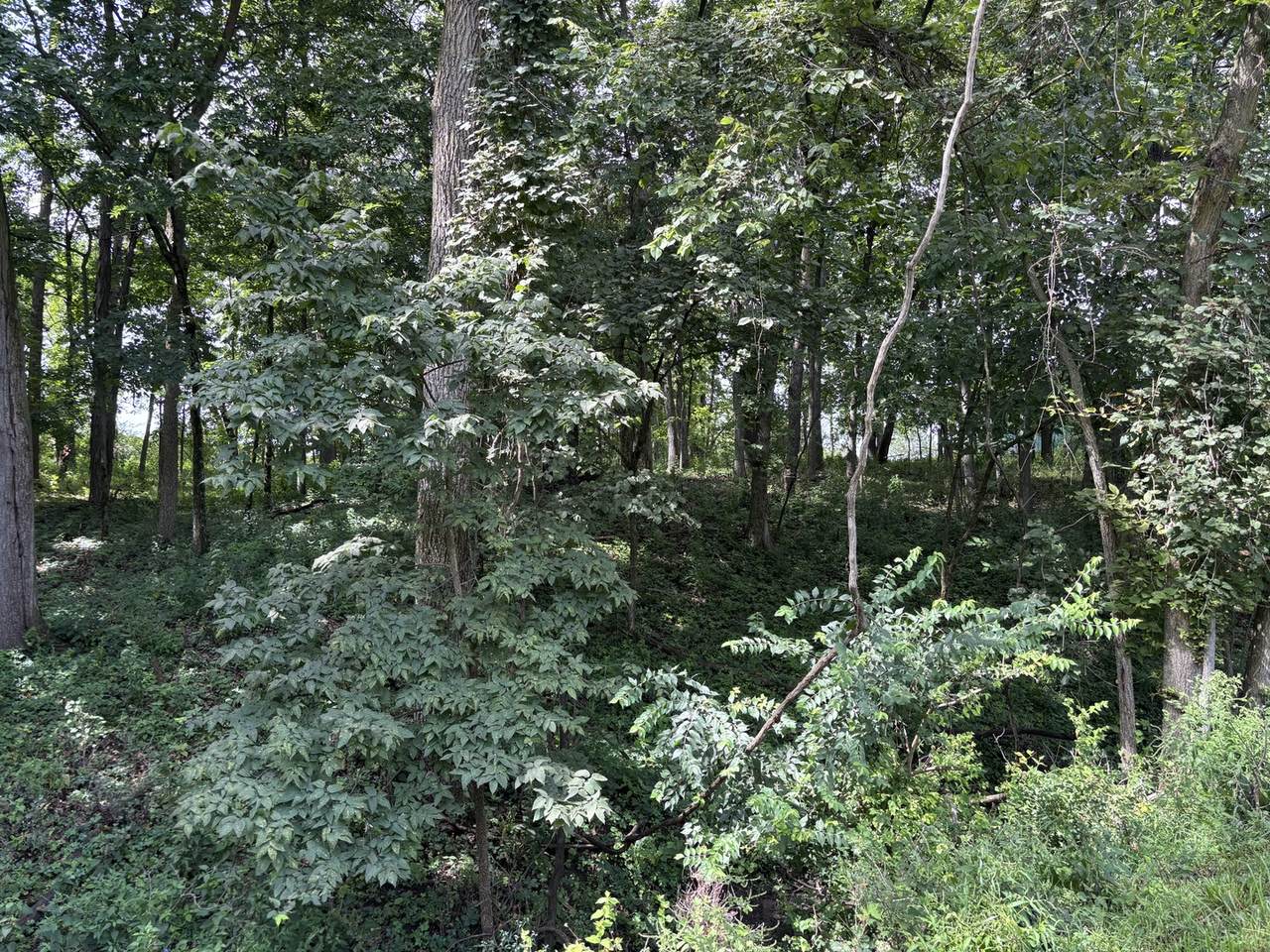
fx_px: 954
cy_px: 476
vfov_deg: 53.1
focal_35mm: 26
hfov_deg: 67.3
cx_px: 635
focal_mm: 5.96
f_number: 1.6
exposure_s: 1/202
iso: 40
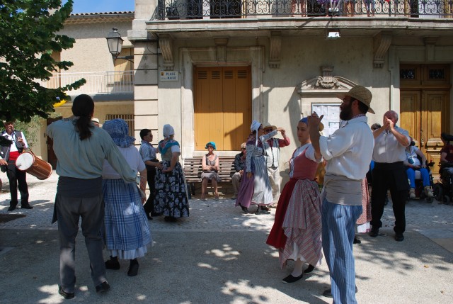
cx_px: 226
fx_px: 340
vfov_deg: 48.1
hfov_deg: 67.3
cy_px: 152
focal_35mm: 27
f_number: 7.1
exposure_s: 1/200
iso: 100
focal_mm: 18
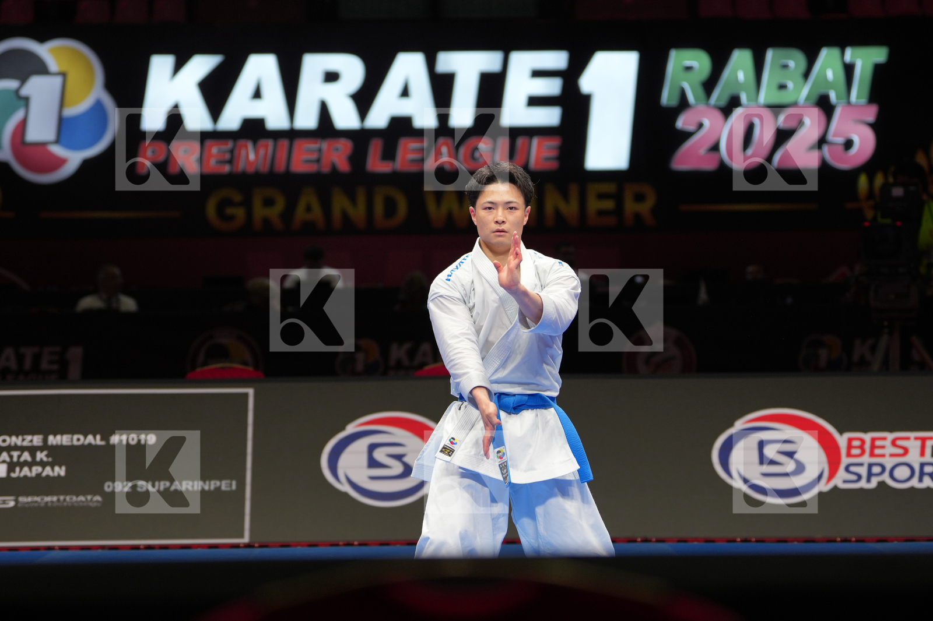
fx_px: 3446
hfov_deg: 15.4
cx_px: 466
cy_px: 310
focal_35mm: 133
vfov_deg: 10.3
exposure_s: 1/500
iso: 400
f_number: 2.8
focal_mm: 89
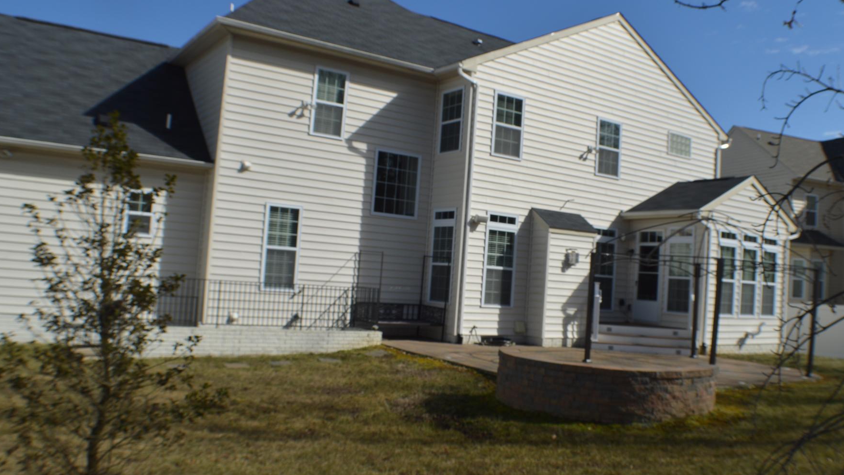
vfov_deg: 27.1
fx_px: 985
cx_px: 464
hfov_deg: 46.3
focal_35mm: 44
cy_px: 209
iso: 100
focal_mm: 24
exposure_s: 1/320
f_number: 9
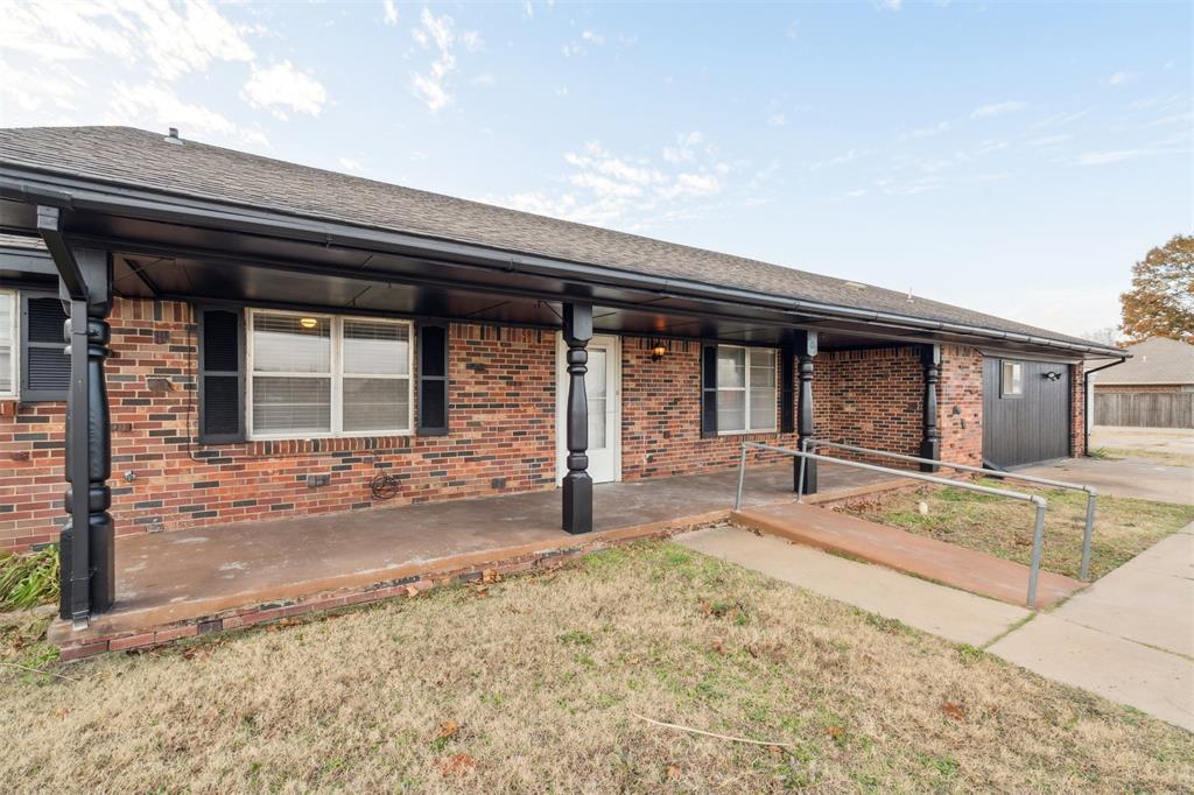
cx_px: 597
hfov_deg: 96.8
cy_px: 398
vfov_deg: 73.7
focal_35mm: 16
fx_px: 530
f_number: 7.1
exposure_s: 1/125
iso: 200
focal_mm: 16
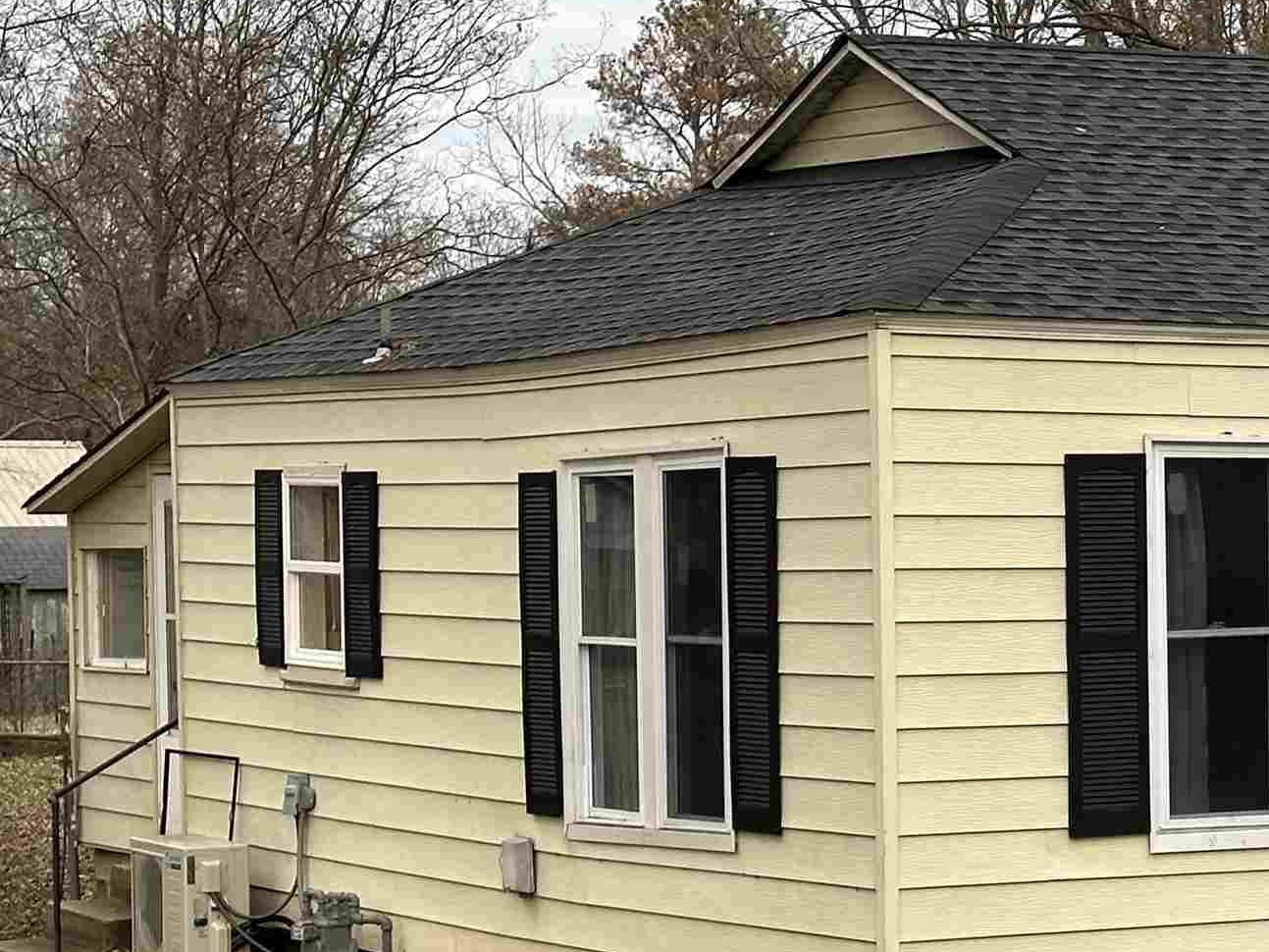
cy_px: 648
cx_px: 1193
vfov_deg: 13.0
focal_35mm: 114
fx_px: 4180
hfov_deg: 17.0
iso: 50
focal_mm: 6.86
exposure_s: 1/154
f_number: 1.78
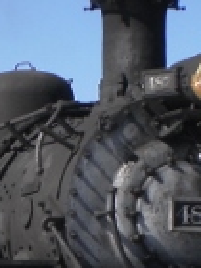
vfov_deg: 9.6
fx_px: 1587
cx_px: -21
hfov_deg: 7.2
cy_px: 207
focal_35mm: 205
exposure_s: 1/500
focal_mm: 6.3
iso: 100
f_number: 4.6
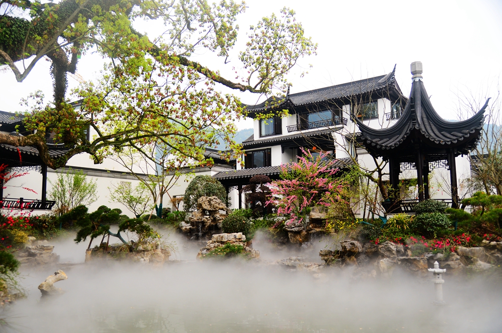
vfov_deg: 42.2
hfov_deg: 60.3
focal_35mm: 31
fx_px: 432
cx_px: 251
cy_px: 166
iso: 500
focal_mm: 31
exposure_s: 1/500
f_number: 4
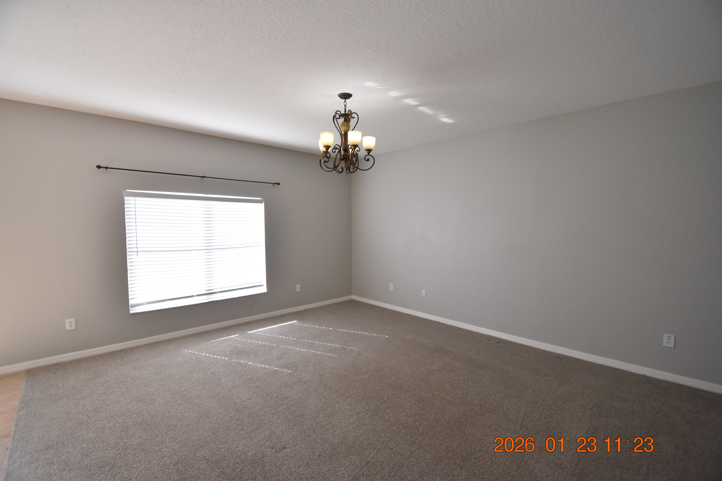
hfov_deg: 100.4
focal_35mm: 15
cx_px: 361
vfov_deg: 77.3
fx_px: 301
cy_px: 240
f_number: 3.5
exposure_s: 1/1000
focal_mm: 10
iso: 800
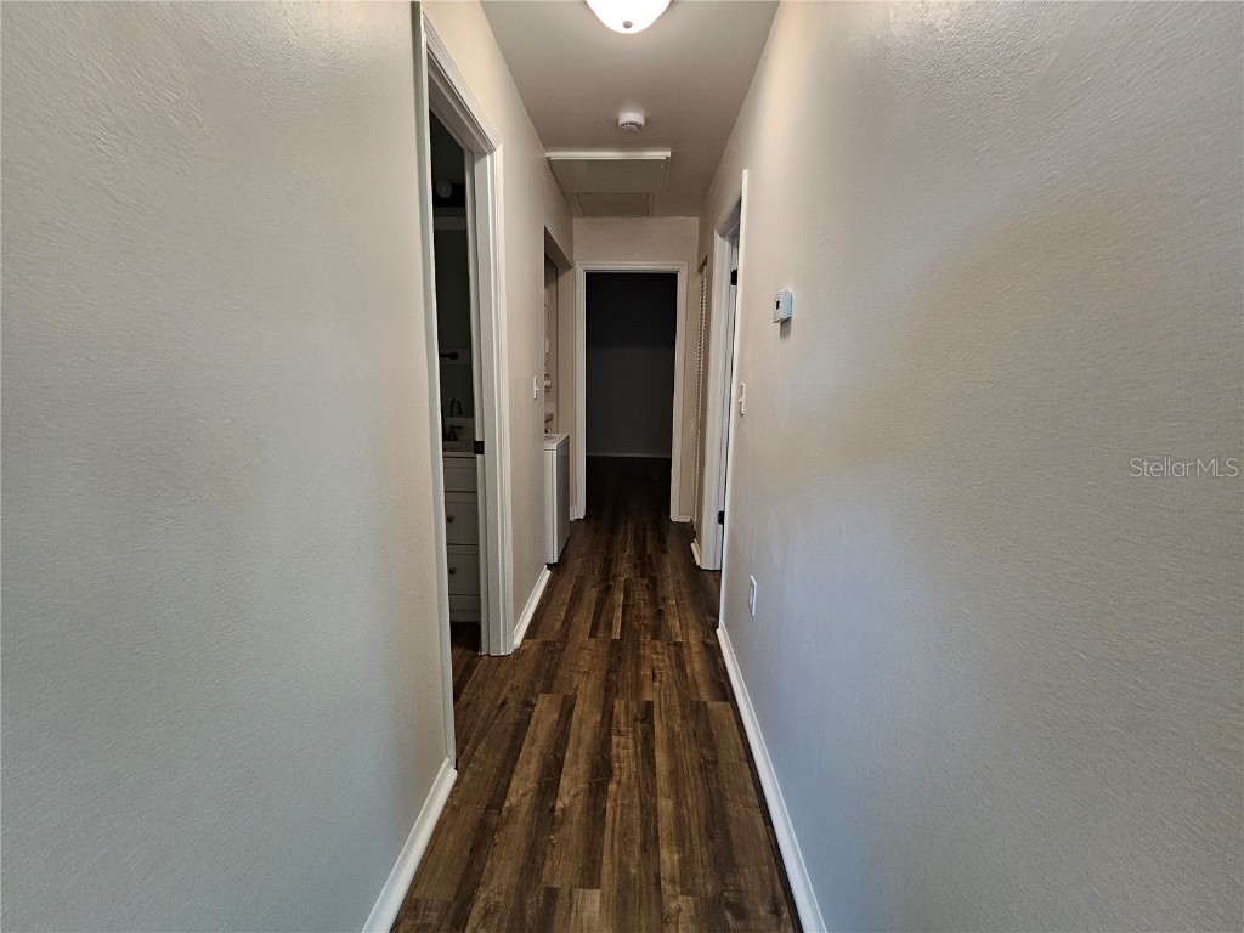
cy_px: 466
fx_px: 467
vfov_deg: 89.9
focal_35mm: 13
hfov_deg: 106.2
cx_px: 622
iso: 400
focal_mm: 2.2
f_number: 2.2
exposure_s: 1/60
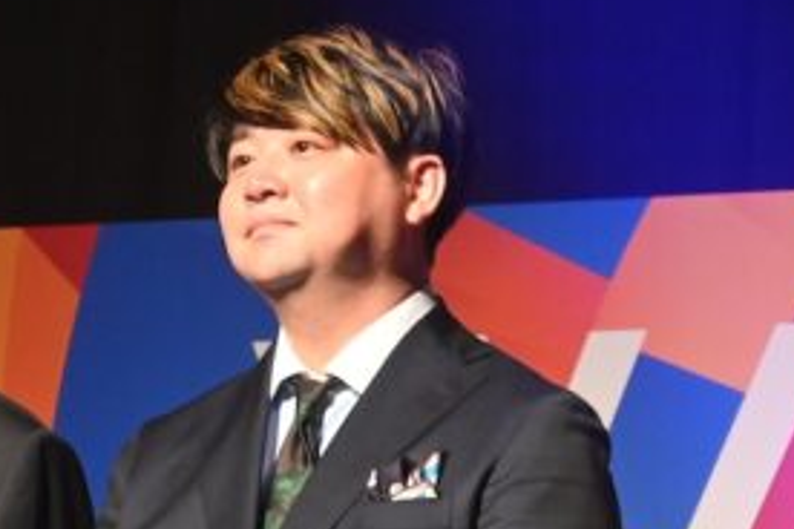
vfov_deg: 6.6
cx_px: 98
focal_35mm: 209
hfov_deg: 9.8
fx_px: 4609
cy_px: 414
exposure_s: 1/125
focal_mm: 50
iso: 2200
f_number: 6.3
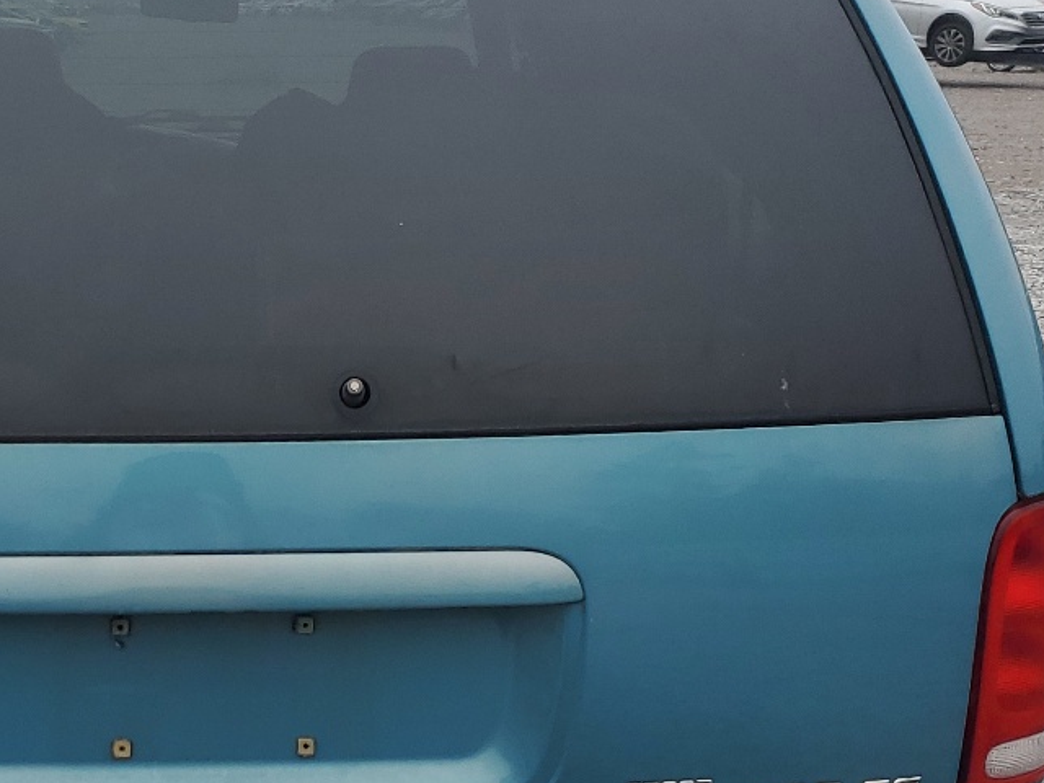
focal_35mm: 65
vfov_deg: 22.5
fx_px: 1960
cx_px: 207
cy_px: 524
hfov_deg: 29.1
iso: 50
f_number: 1.5
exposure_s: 1/1111
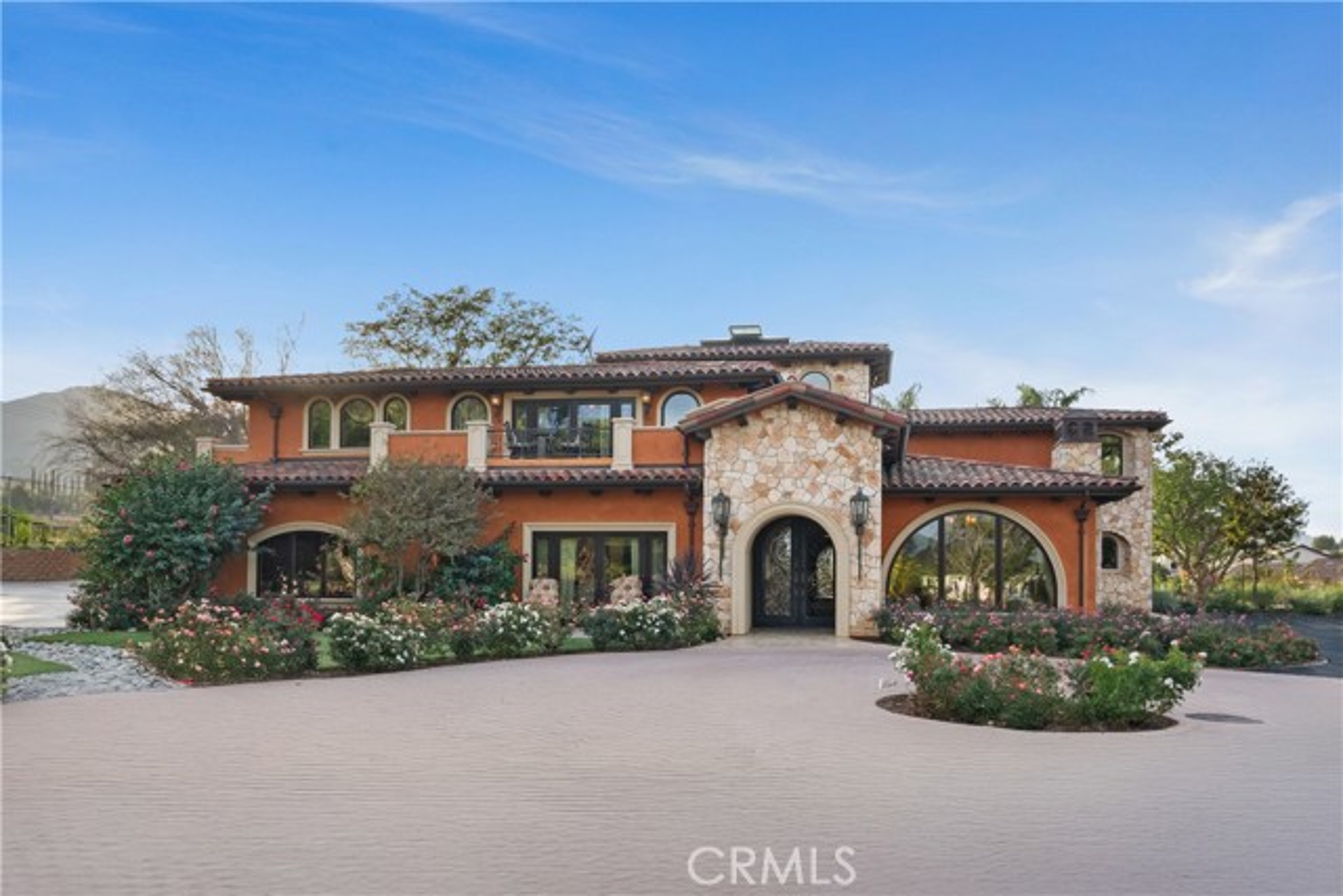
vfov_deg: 51.3
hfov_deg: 71.5
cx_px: 672
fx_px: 933
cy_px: 448
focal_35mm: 25
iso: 100
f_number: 22
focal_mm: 25
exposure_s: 1/2
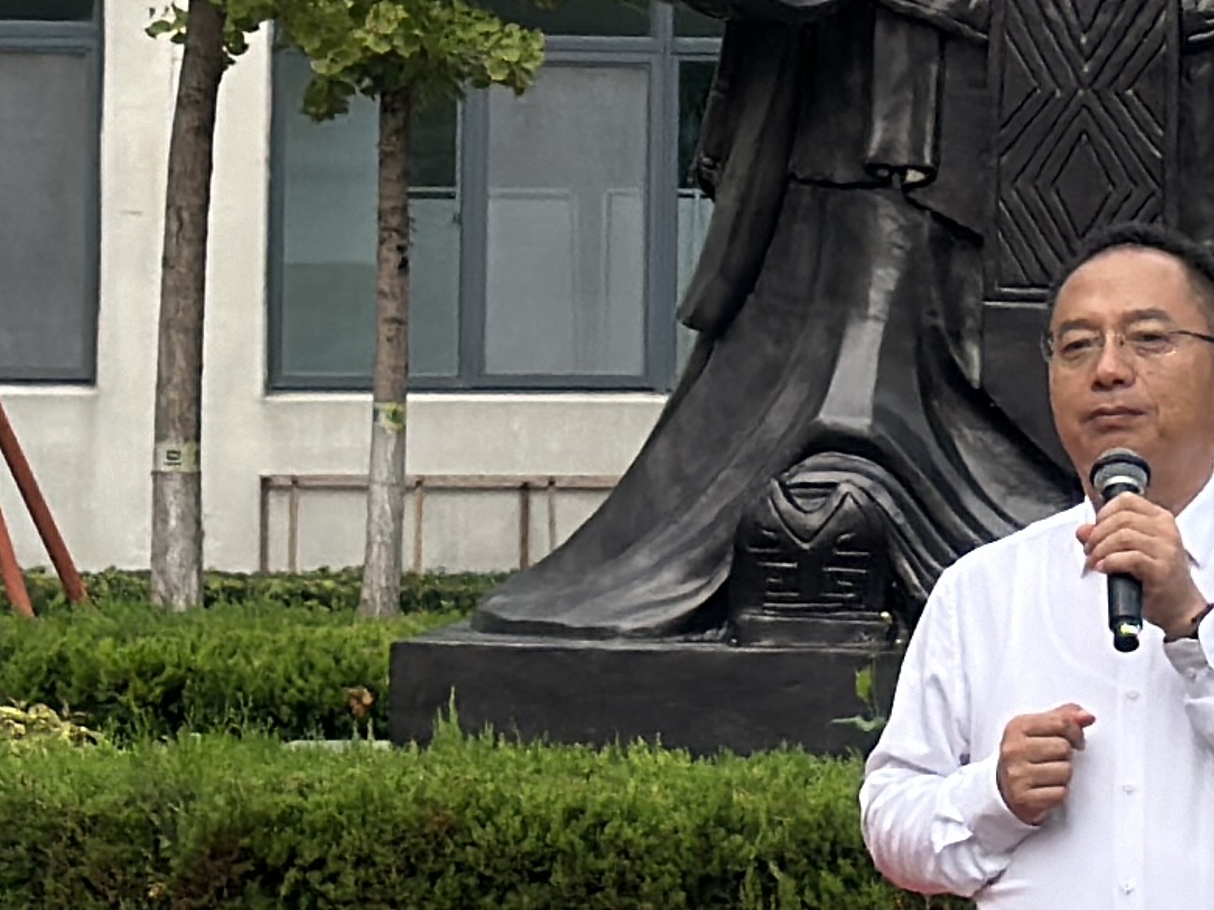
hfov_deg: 8.0
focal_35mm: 248
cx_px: 912
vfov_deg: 6.0
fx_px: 8697
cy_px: -243
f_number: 1.78
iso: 80
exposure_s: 1/1783
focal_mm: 6.86
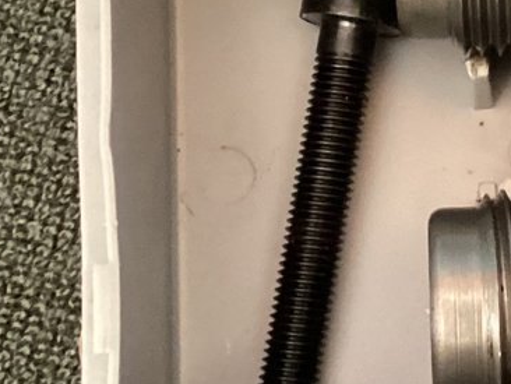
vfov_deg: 11.6
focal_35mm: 128
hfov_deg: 14.4
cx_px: 750
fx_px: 1891
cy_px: 140
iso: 500
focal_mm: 3.3
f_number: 2.4
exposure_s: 1/25
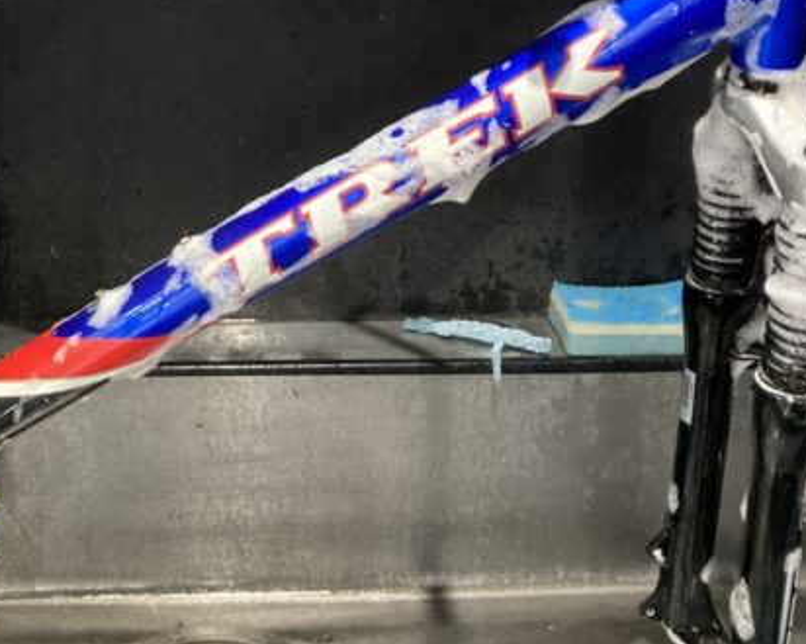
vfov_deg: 22.0
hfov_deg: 26.9
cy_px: 86
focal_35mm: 68
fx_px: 1621
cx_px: 67
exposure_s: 1/53
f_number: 1.8
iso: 320
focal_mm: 3.99
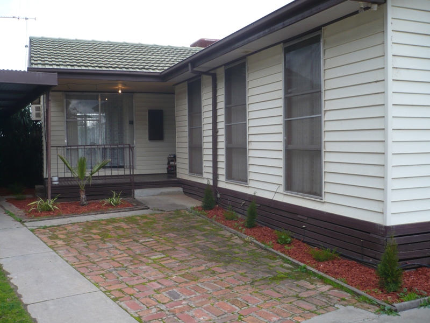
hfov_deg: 52.6
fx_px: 435
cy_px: 162
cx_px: 215
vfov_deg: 40.7
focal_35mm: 35
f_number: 2.8
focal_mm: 5.8
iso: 100
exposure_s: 1/200
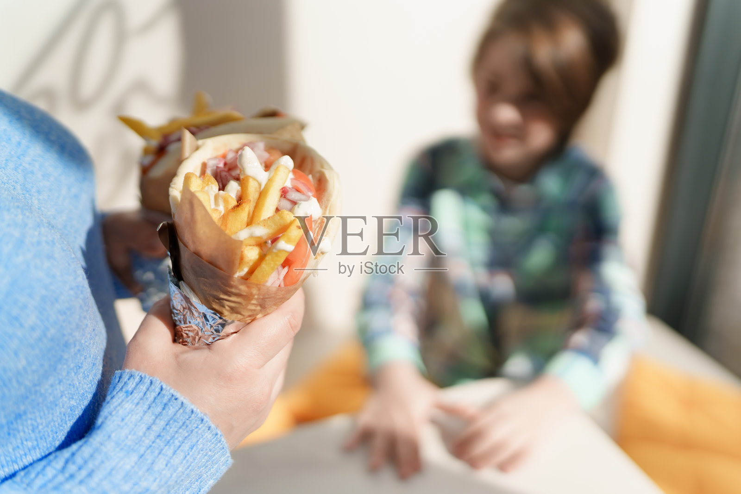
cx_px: 370
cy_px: 247
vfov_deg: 37.9
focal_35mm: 35
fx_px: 720
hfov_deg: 54.4
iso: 200
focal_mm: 35
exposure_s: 1/8000
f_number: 1.6
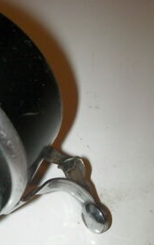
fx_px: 469
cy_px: 133
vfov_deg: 29.3
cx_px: -24
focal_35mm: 70
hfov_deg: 17.9
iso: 200
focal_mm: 6.3
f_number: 5.6
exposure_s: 1/30
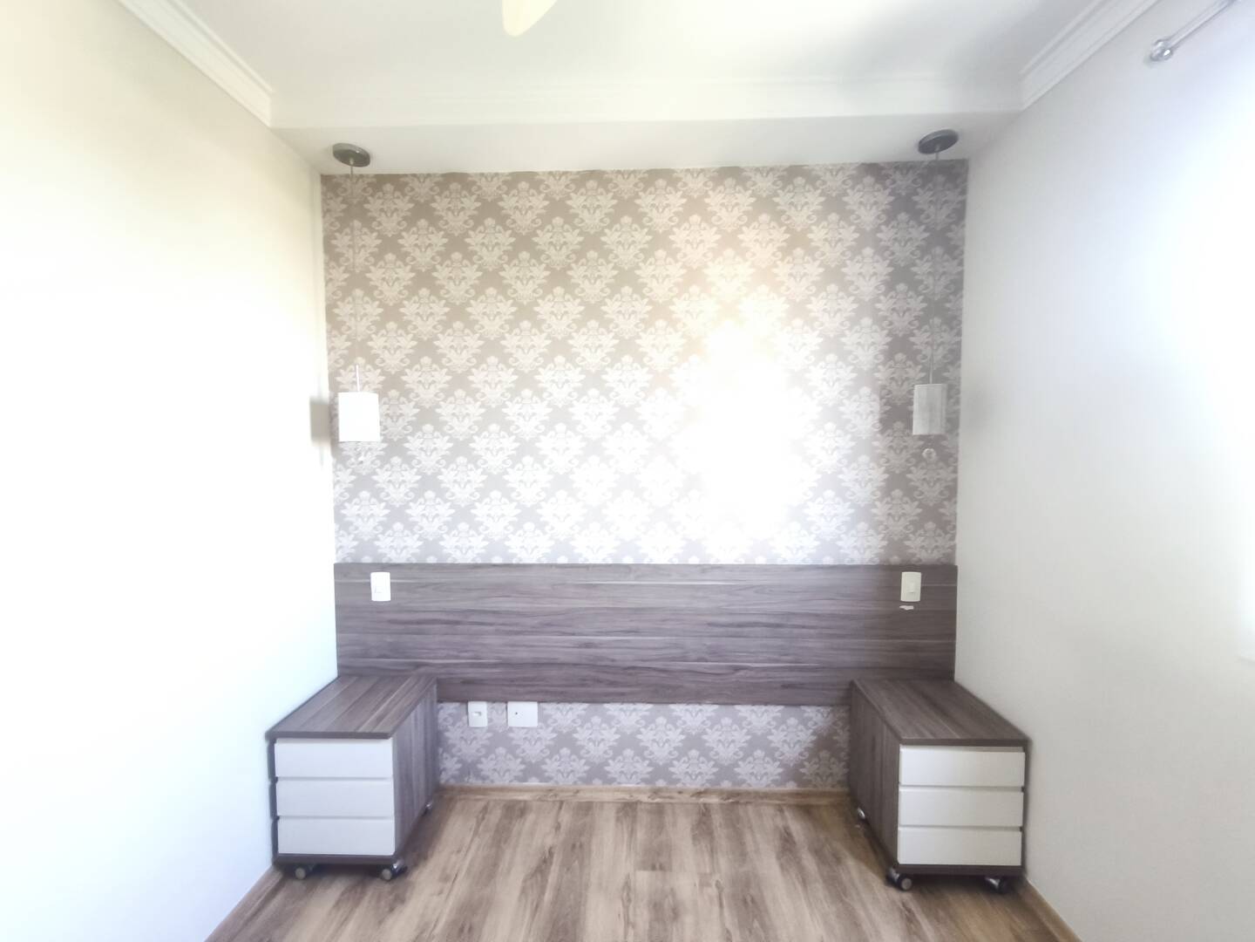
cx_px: 628
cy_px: 471
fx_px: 544
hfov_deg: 98.2
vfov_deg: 81.7
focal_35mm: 15
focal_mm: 1.91
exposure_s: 1/24
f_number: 2.2
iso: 500
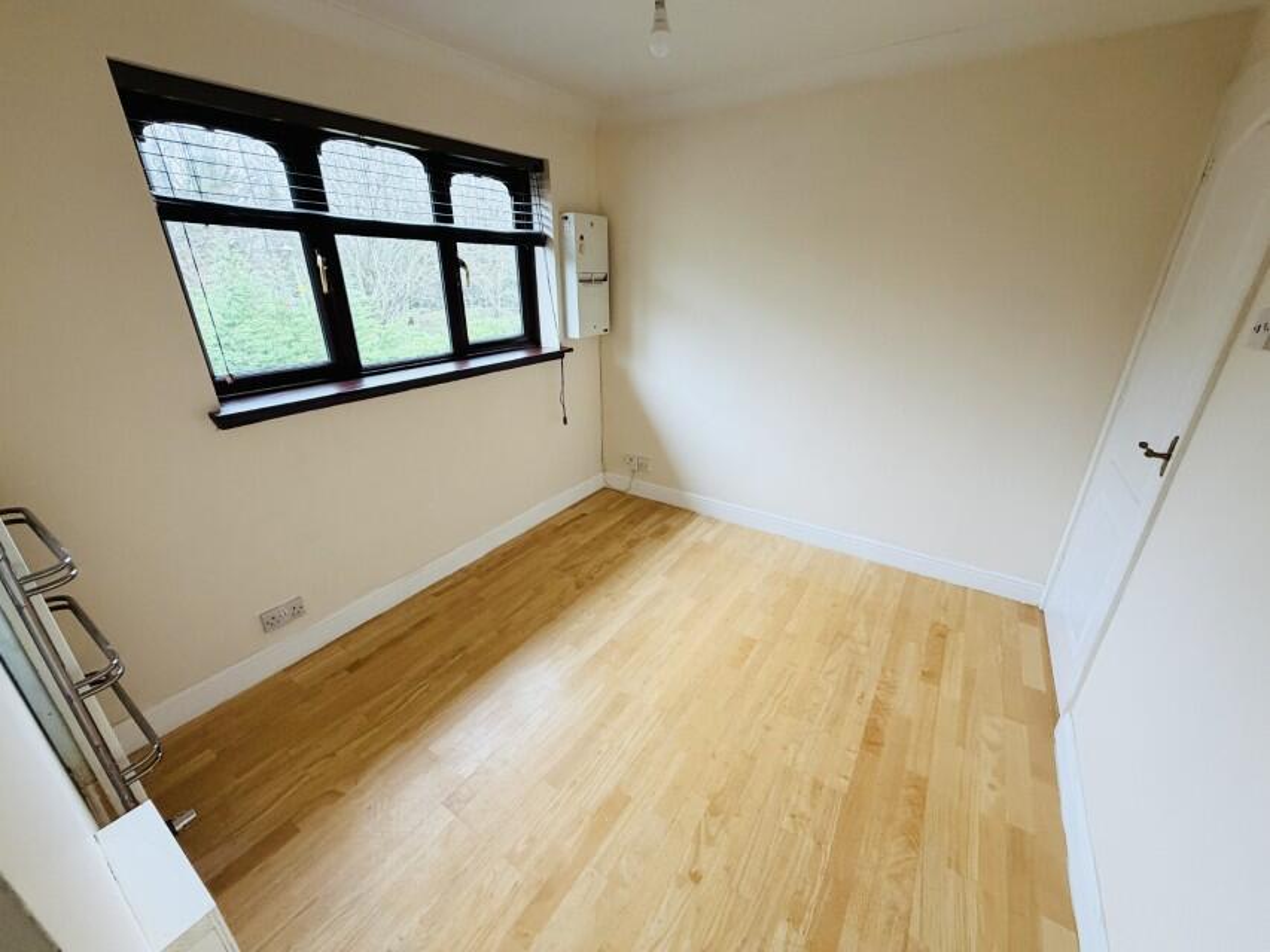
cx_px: 635
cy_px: 476
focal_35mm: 14
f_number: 2.2
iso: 320
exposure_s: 1/50
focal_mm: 2.22
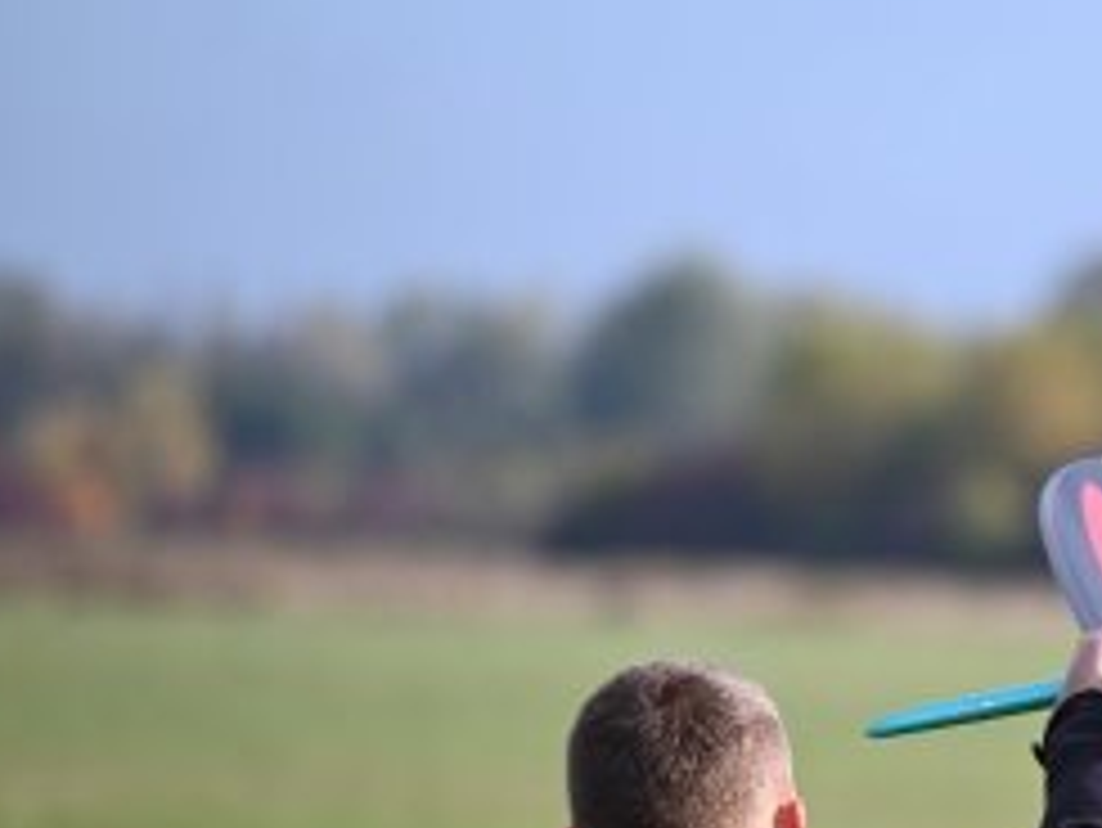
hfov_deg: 3.0
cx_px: 1068
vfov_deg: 2.2
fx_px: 21149
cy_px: 639
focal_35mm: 664
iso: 1000
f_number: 7.1
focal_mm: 340
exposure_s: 1/3200
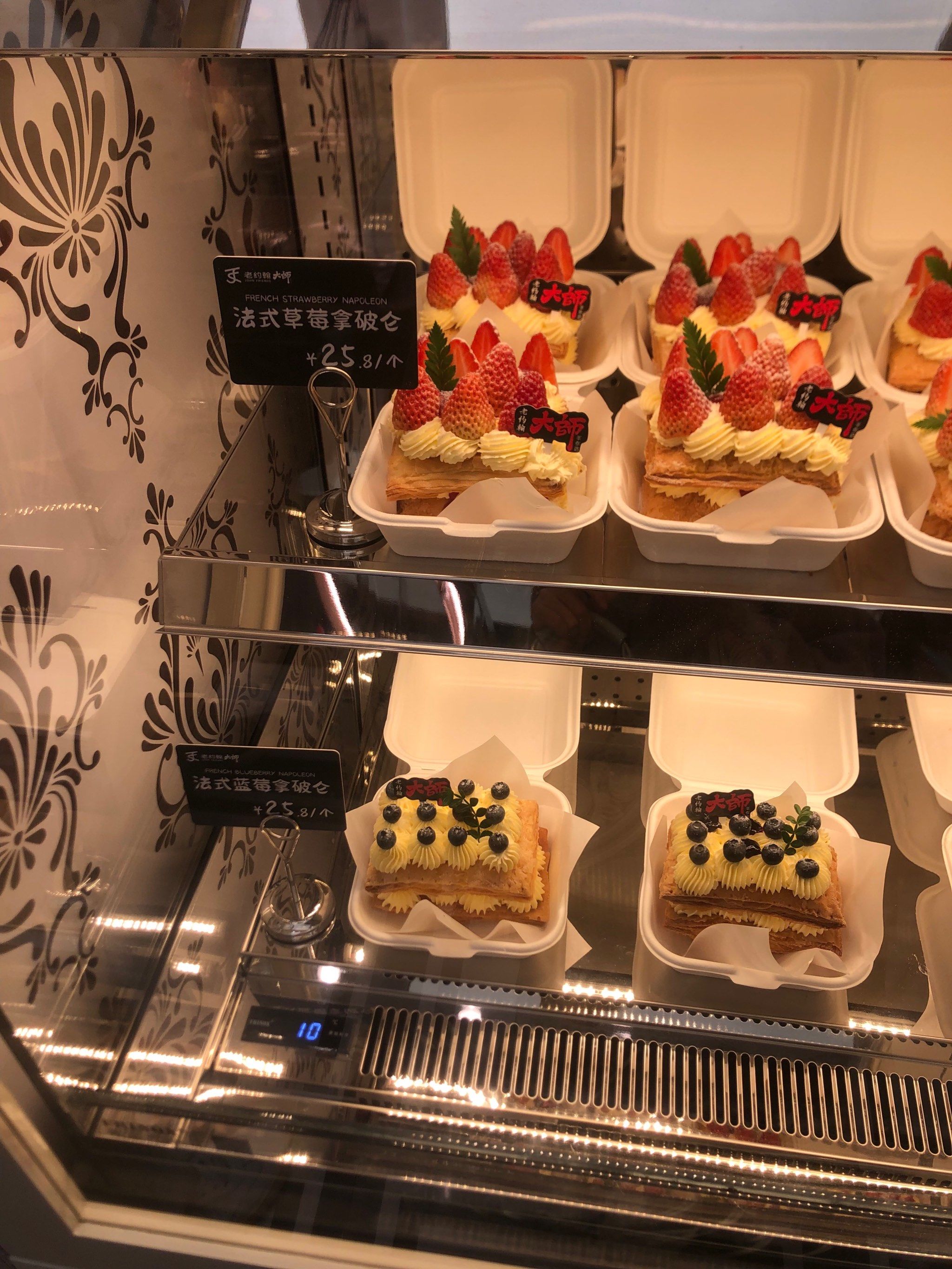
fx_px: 1027
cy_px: 634
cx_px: 476
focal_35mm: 28
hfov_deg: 49.8
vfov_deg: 63.4
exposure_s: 1/223
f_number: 1.8
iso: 20
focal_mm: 3.99
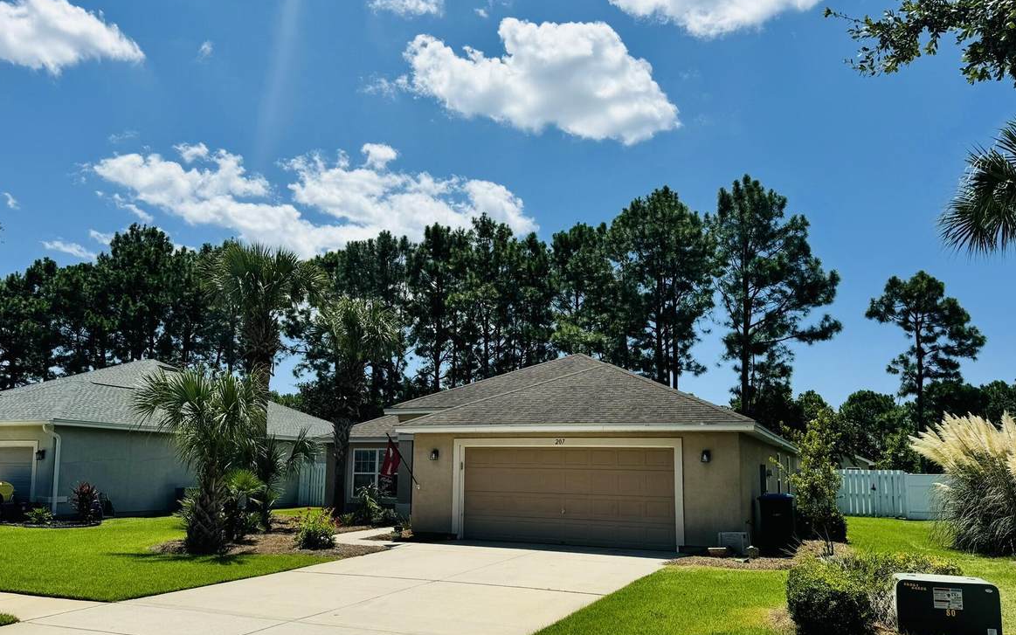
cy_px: 377
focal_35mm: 28
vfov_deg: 44.3
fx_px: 775
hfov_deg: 66.5
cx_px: 503
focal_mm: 6.76
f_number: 1.78
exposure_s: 1/9009
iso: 80
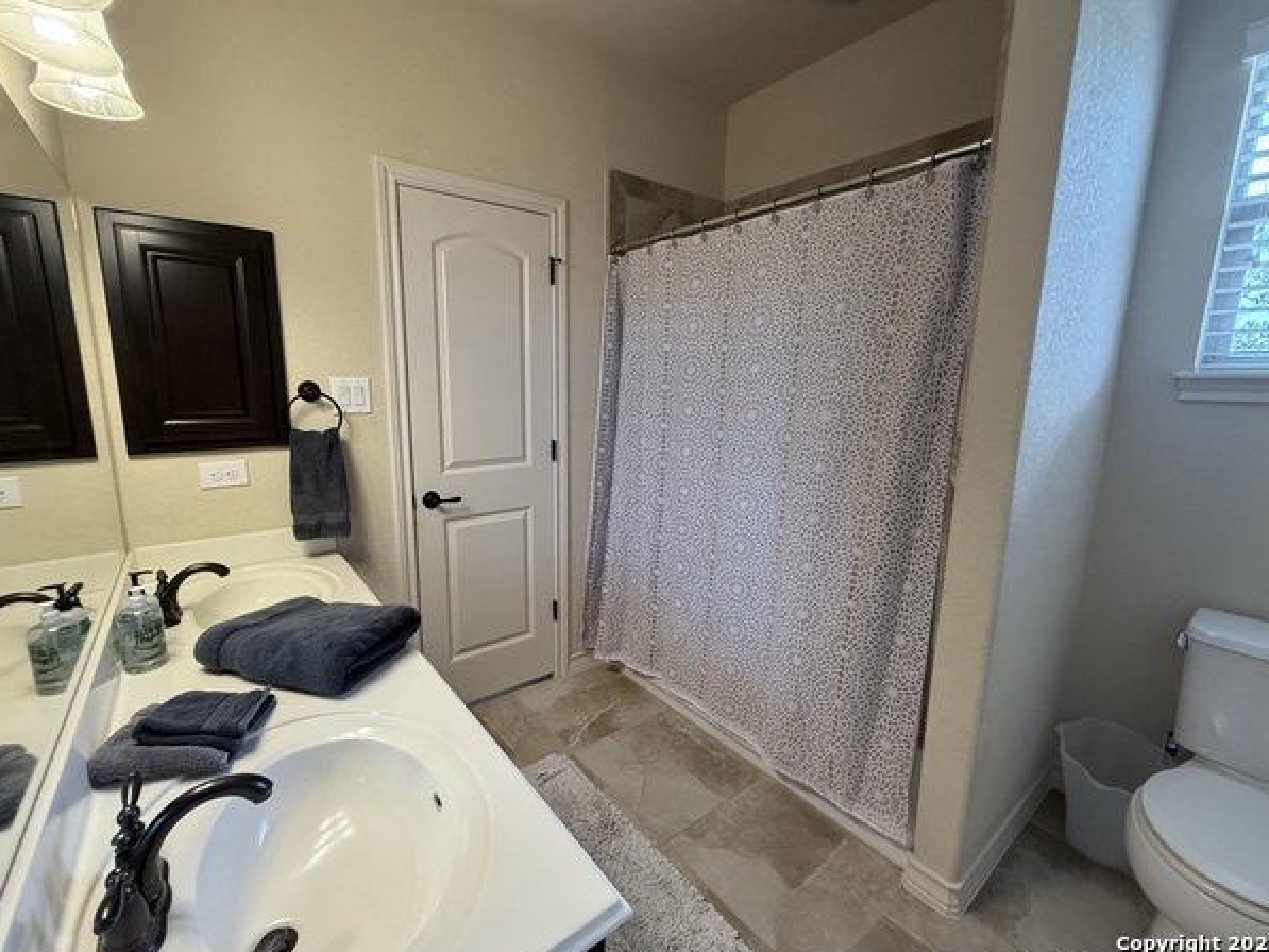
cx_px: 606
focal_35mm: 15
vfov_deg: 81.8
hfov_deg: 98.1
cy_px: 472
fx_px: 550
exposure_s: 1/120
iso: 320
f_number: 2.2
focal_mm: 2.22
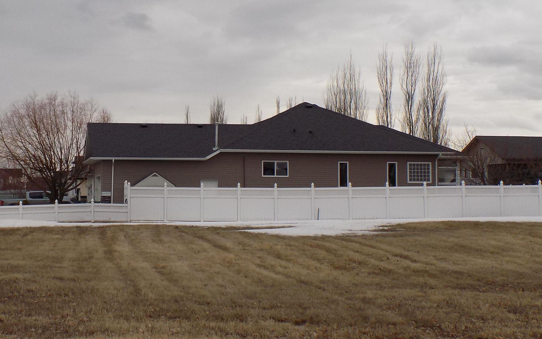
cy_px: 145
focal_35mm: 66
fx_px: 975
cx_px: 107
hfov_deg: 30.3
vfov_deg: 19.7
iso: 80
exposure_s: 1/800
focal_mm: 6.6
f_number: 3.5
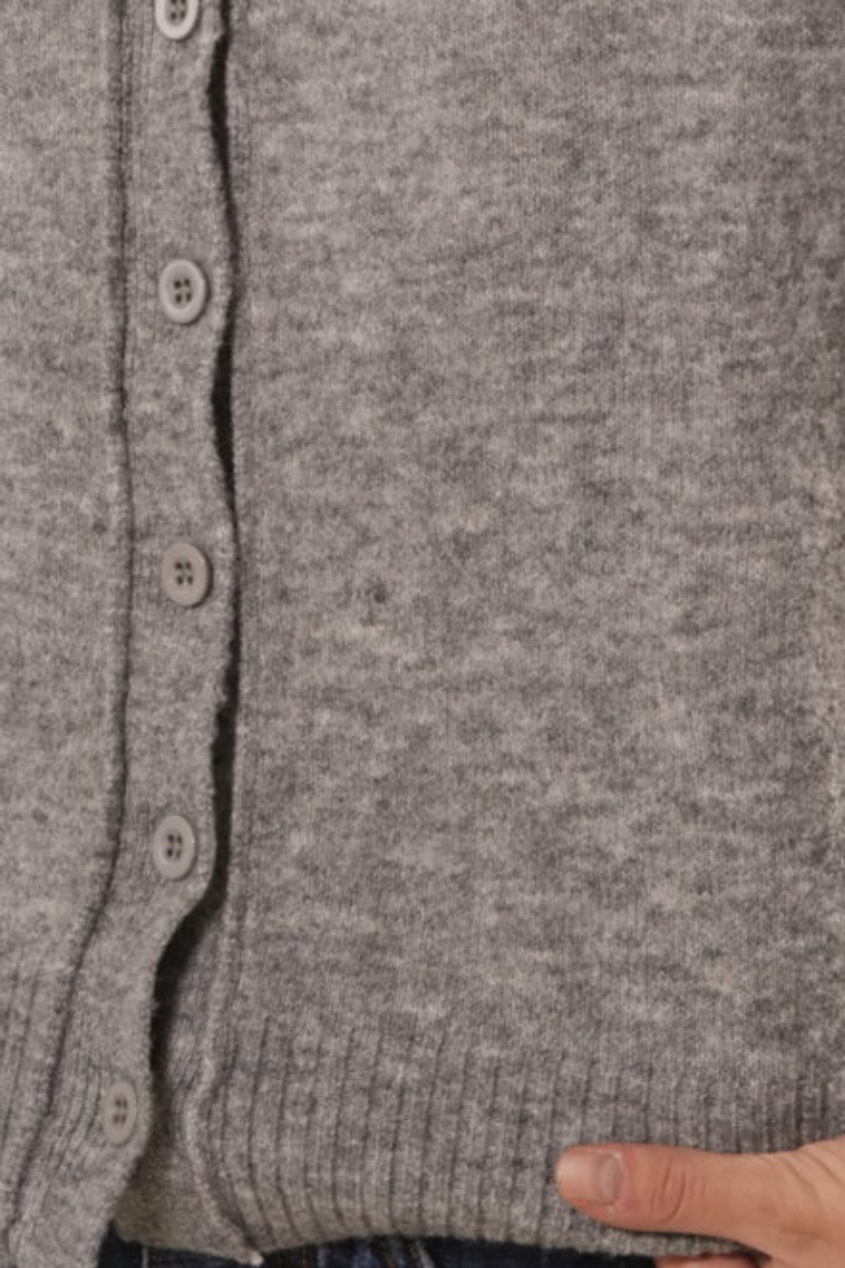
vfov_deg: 15.0
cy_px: 360
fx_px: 4790
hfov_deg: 10.1
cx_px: 379
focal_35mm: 136
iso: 640
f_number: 3.2
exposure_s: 1/100
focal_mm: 50
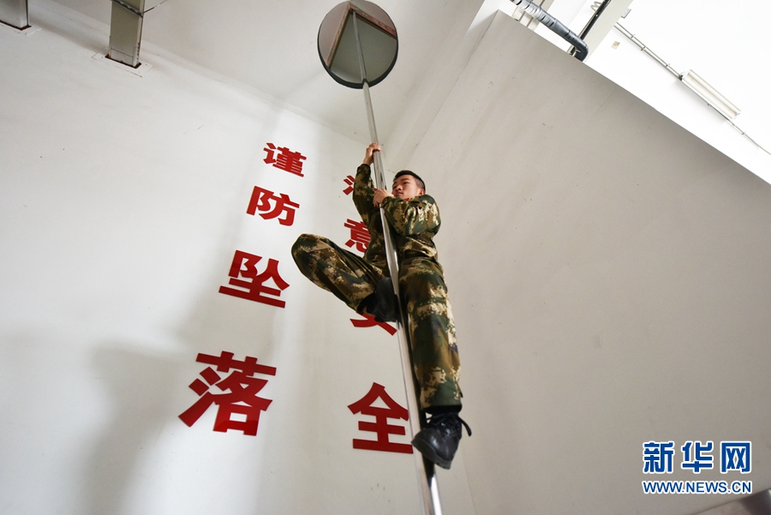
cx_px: 386
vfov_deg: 67.4
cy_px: 258
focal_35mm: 18
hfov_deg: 90.0
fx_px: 386
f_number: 2.8
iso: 1250
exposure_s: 1/250
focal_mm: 18
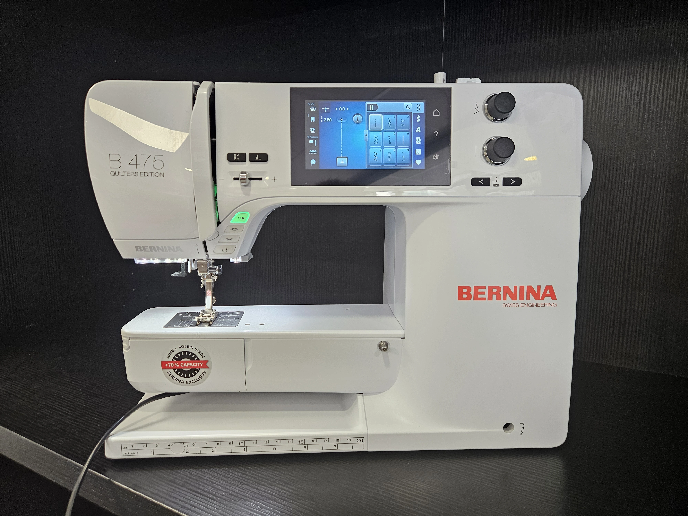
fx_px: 457
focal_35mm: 23
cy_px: 258
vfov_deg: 58.9
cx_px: 344
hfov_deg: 73.9
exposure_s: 1/142
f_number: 1.8
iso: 200
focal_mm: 5.4
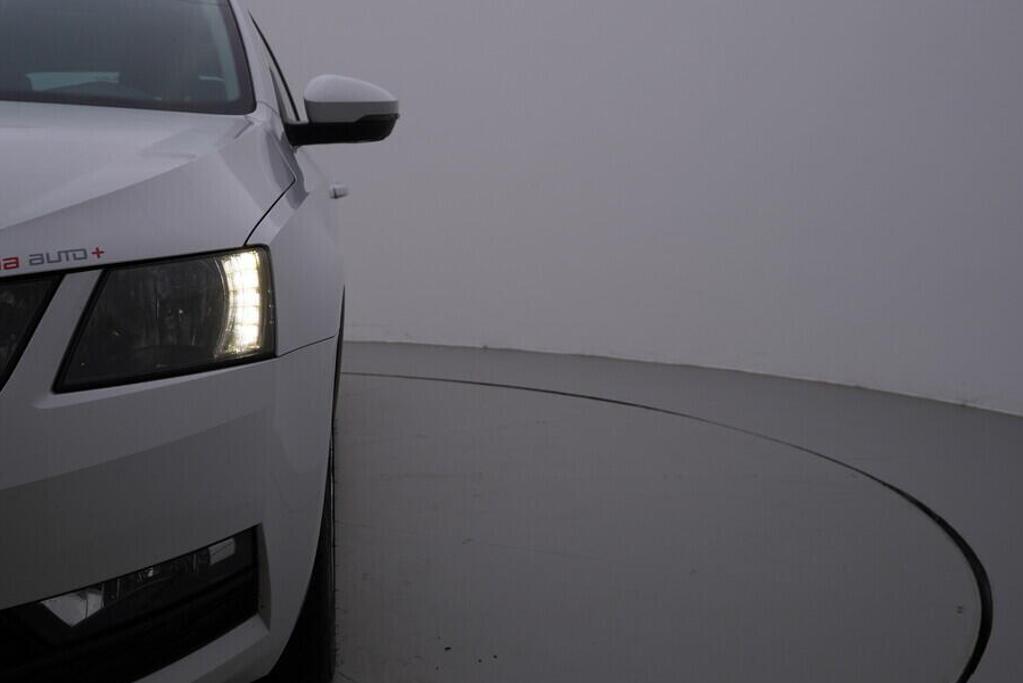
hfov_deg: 47.3
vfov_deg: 32.6
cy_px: 378
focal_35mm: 41
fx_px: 1165
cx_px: 444
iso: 125
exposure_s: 1/160
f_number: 5.6
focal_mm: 24
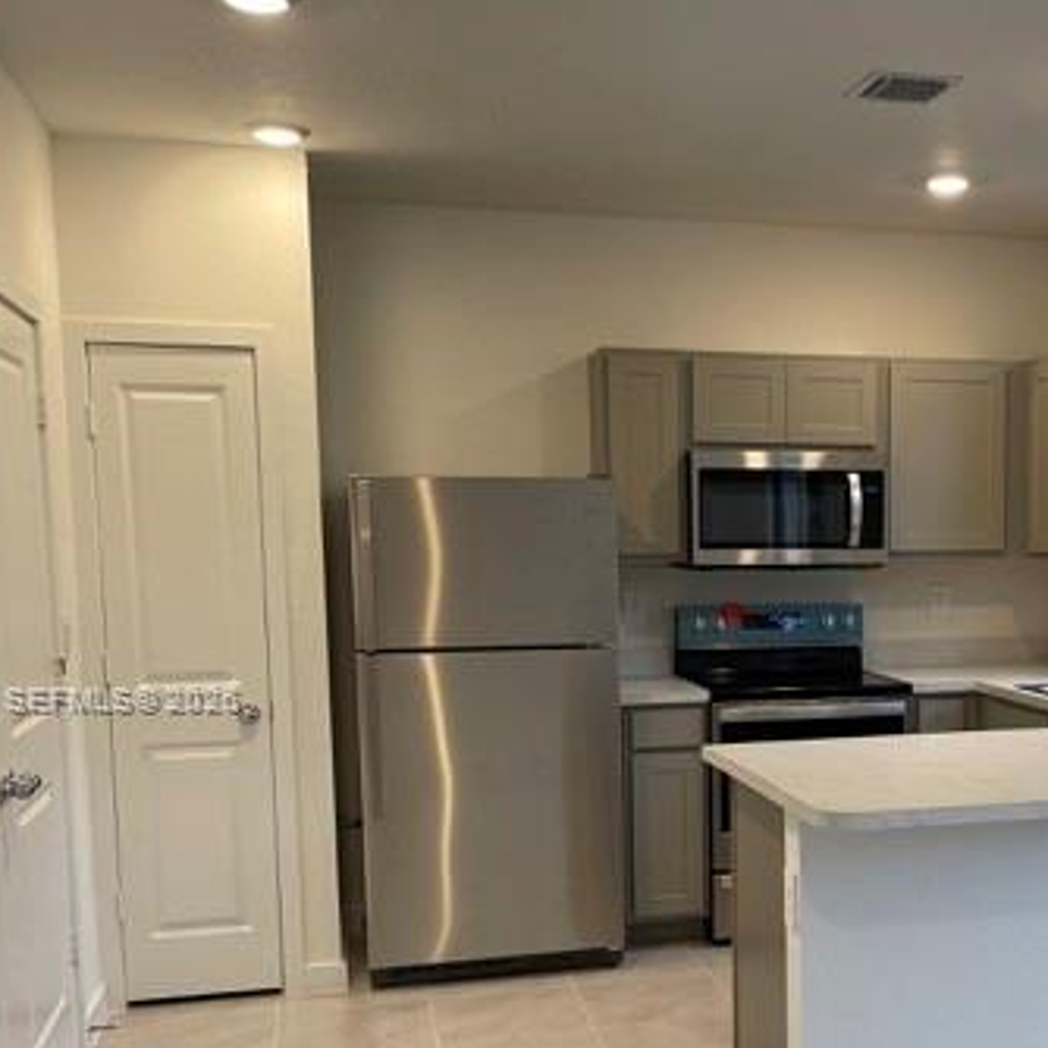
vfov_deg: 37.9
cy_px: 700
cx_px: 813
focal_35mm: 44
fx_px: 1507
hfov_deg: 37.2
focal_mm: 5.1
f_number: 1.6
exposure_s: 1/120
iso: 125
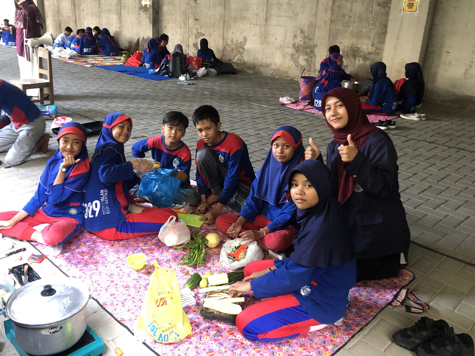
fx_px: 439
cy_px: 154
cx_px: 215
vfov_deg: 44.1
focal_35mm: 32
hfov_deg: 56.7
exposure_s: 1/8
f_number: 1.8
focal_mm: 3.99
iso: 80
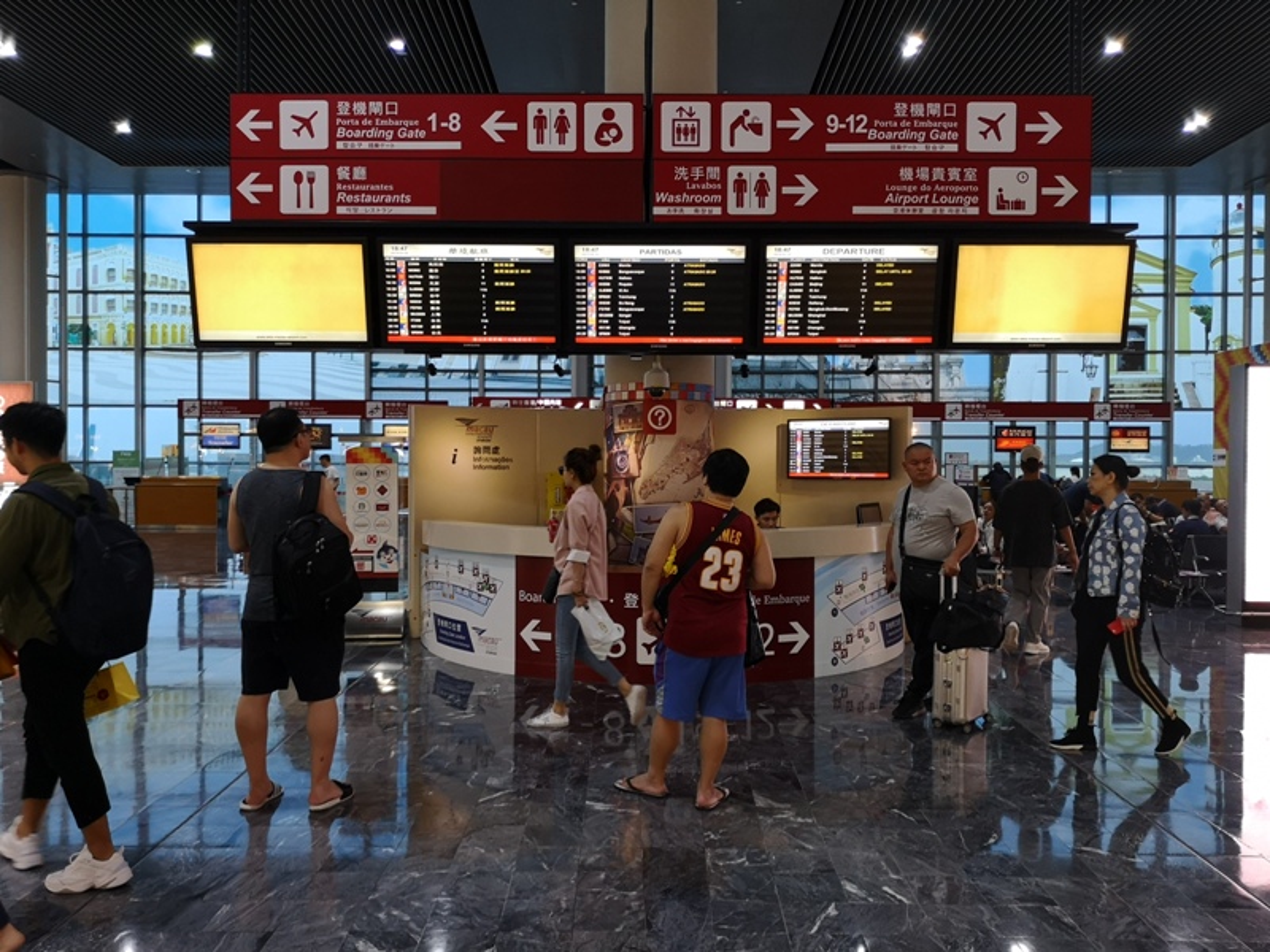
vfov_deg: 51.4
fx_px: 991
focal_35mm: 27
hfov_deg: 65.3
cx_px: 635
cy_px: 476
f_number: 1.8
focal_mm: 3.95
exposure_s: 1/100
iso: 400
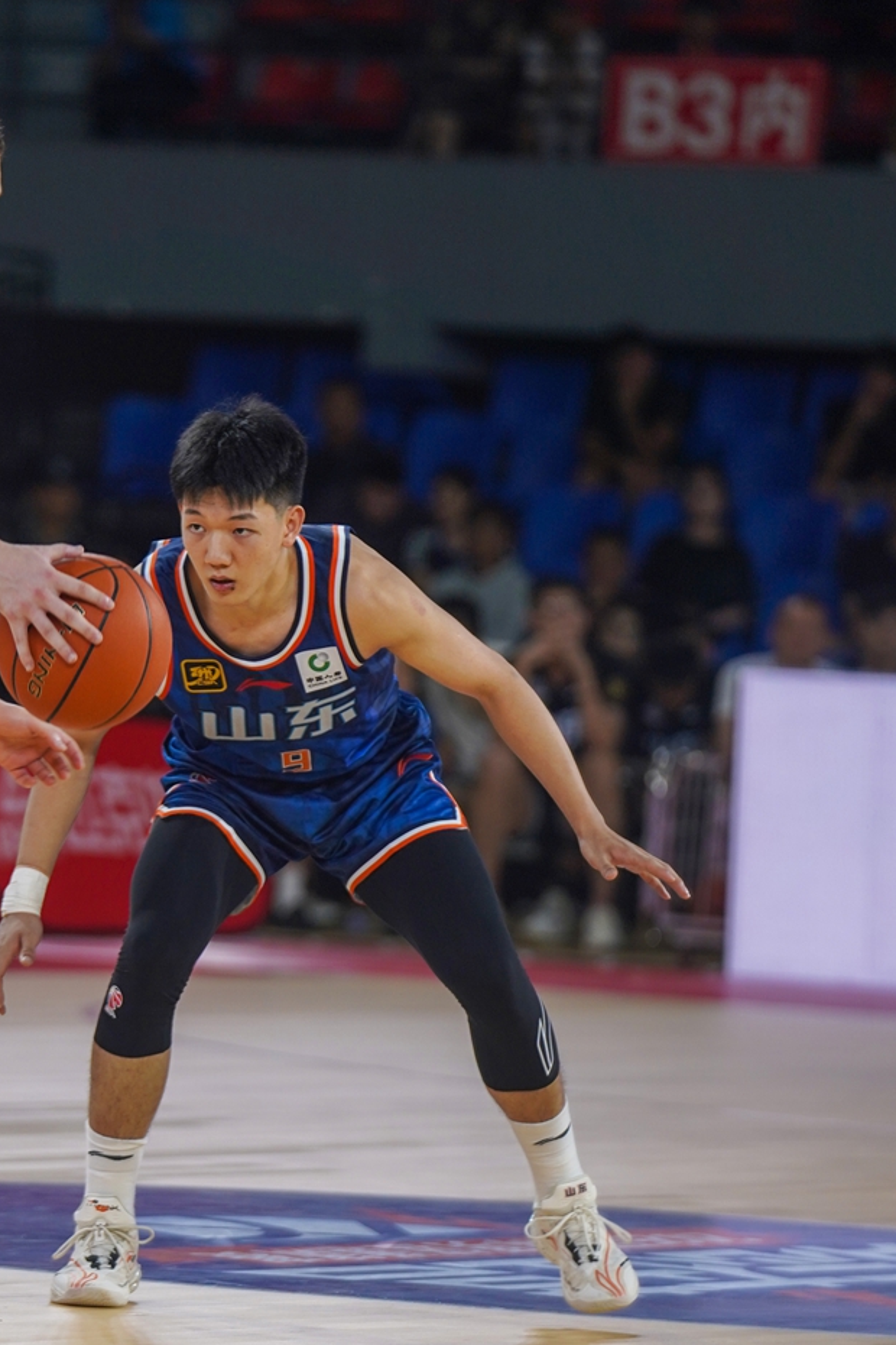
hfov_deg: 4.4
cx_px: 184
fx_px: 11647
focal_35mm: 312
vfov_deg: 6.6
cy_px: 781
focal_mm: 189
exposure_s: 1/500
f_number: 3.5
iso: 500
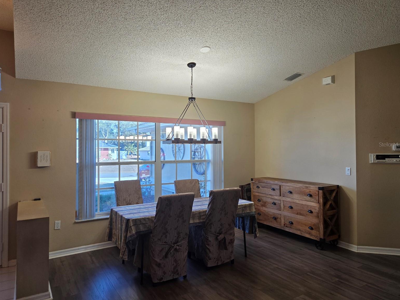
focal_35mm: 24
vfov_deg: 56.8
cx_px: 195
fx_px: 277
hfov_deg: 71.6
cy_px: 144
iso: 100
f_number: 1.8
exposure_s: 1/120
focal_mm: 5.4
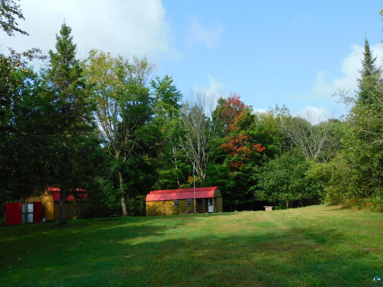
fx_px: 365
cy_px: 144
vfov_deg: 42.9
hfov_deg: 55.4
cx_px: 192
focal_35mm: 33
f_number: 3.6
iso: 125
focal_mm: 5.9
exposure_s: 1/800
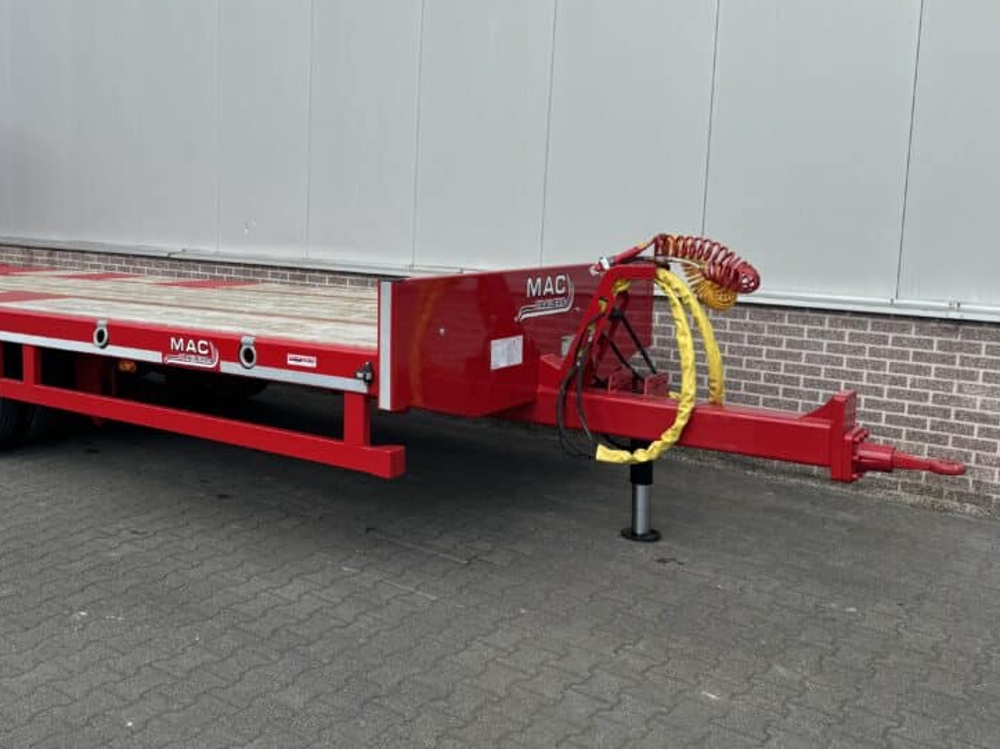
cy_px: 318
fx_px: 982
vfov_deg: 41.7
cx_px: 322
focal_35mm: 34
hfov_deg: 52.8
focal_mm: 6.76
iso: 80
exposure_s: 1/3597
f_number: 1.78
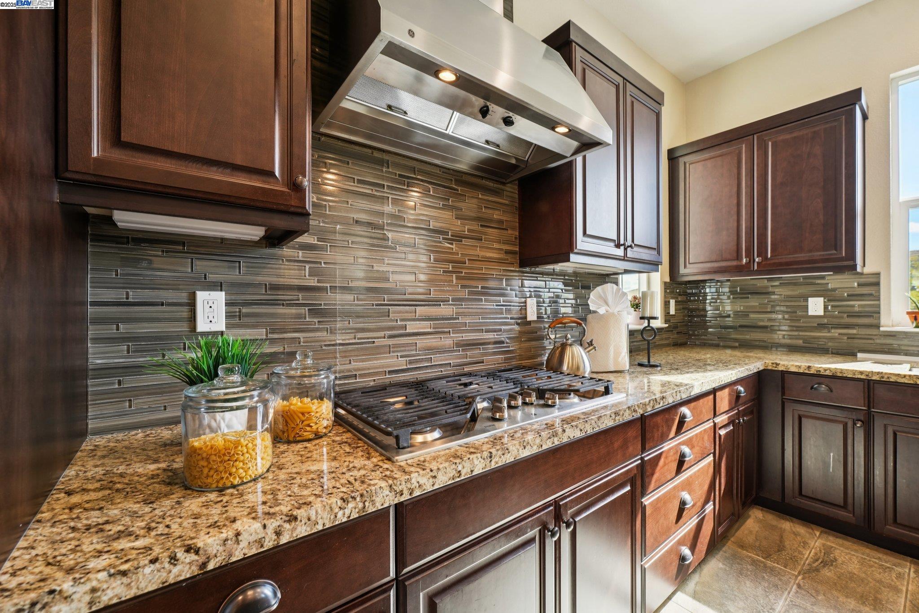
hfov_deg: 104.3
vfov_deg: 81.2
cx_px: 460
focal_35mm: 14
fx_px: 357
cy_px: 306
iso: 640
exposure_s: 1/80
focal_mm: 14
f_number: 8
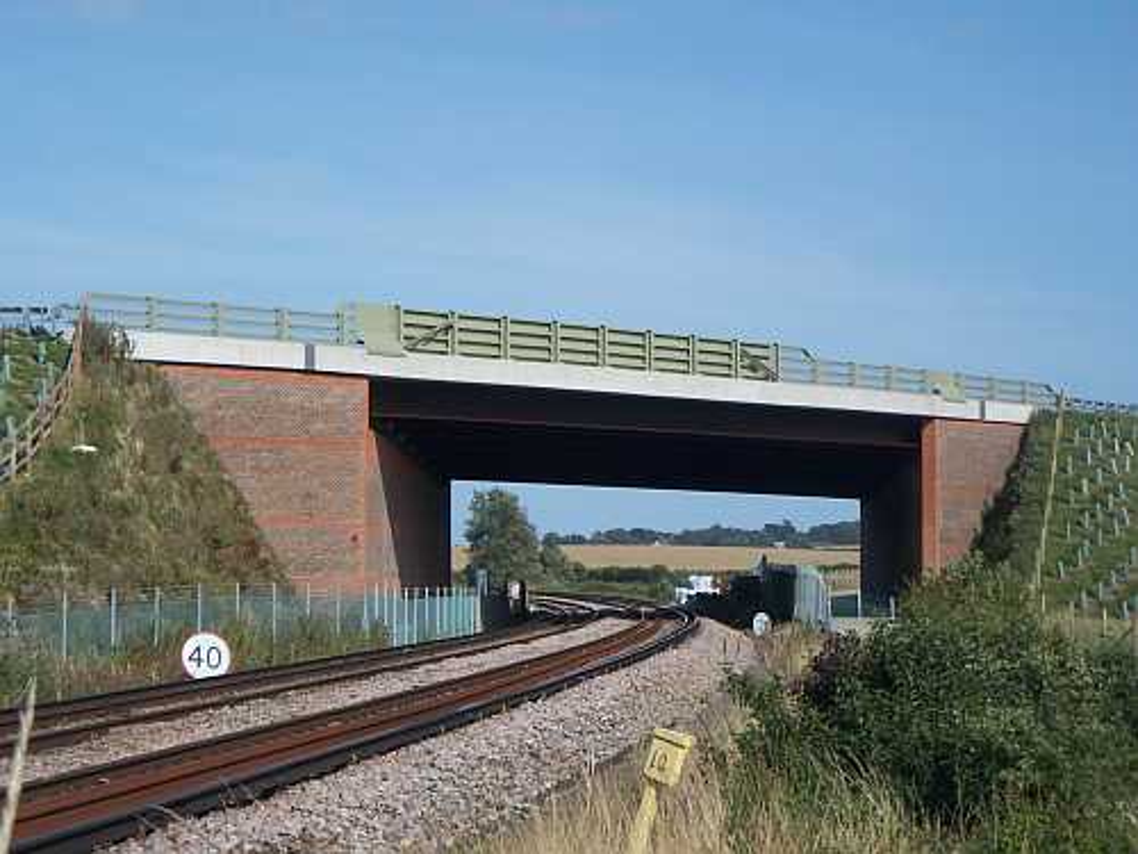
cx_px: 569
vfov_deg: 12.7
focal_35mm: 117
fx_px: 3846
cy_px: 427
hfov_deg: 16.8
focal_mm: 19.2
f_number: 4.4
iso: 64
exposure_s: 1/640
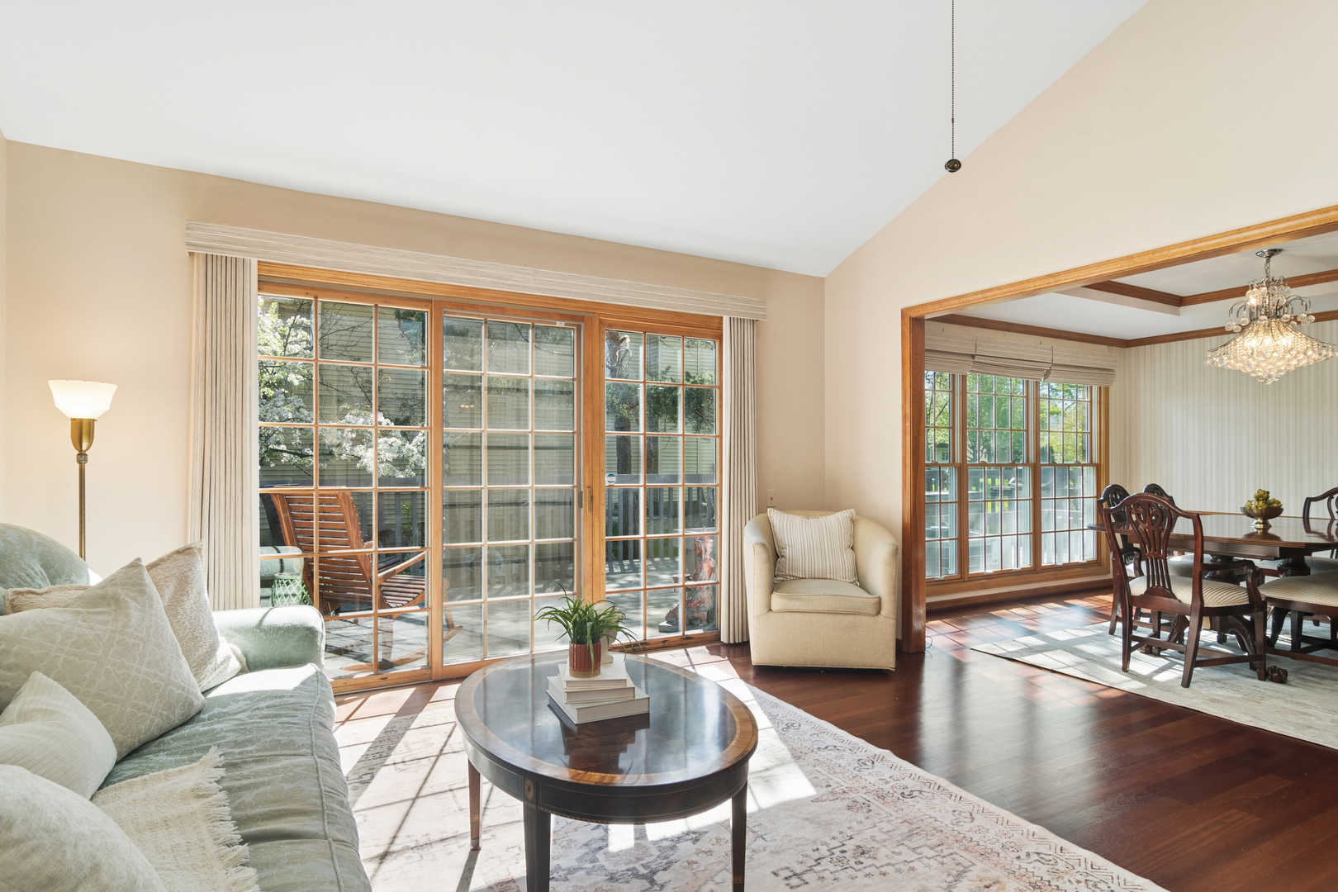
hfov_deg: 90.0
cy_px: 446
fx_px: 669
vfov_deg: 67.4
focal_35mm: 18
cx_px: 669
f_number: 8
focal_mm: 12
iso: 200
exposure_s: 1/25
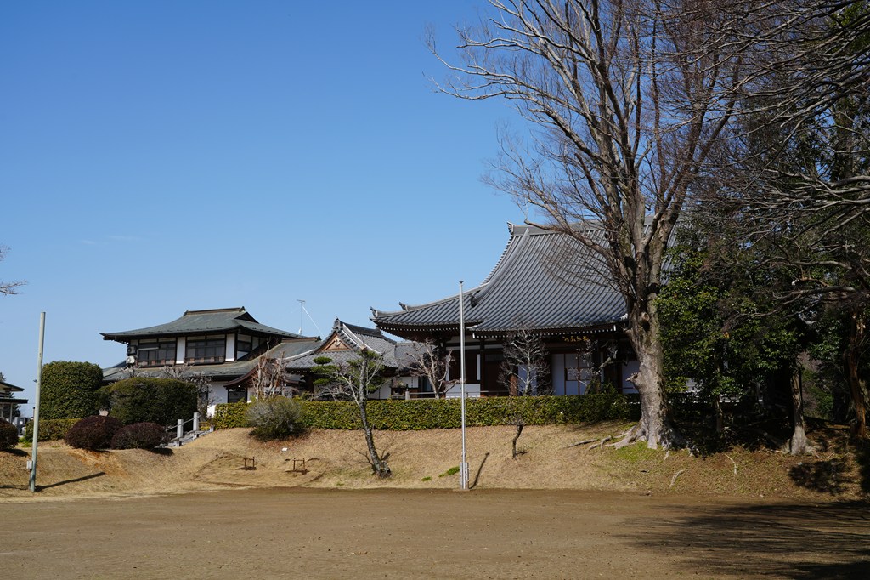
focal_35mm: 42
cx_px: 435
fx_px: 1015
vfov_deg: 31.9
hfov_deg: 46.4
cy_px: 290
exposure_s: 1/200
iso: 100
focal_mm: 42
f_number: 10
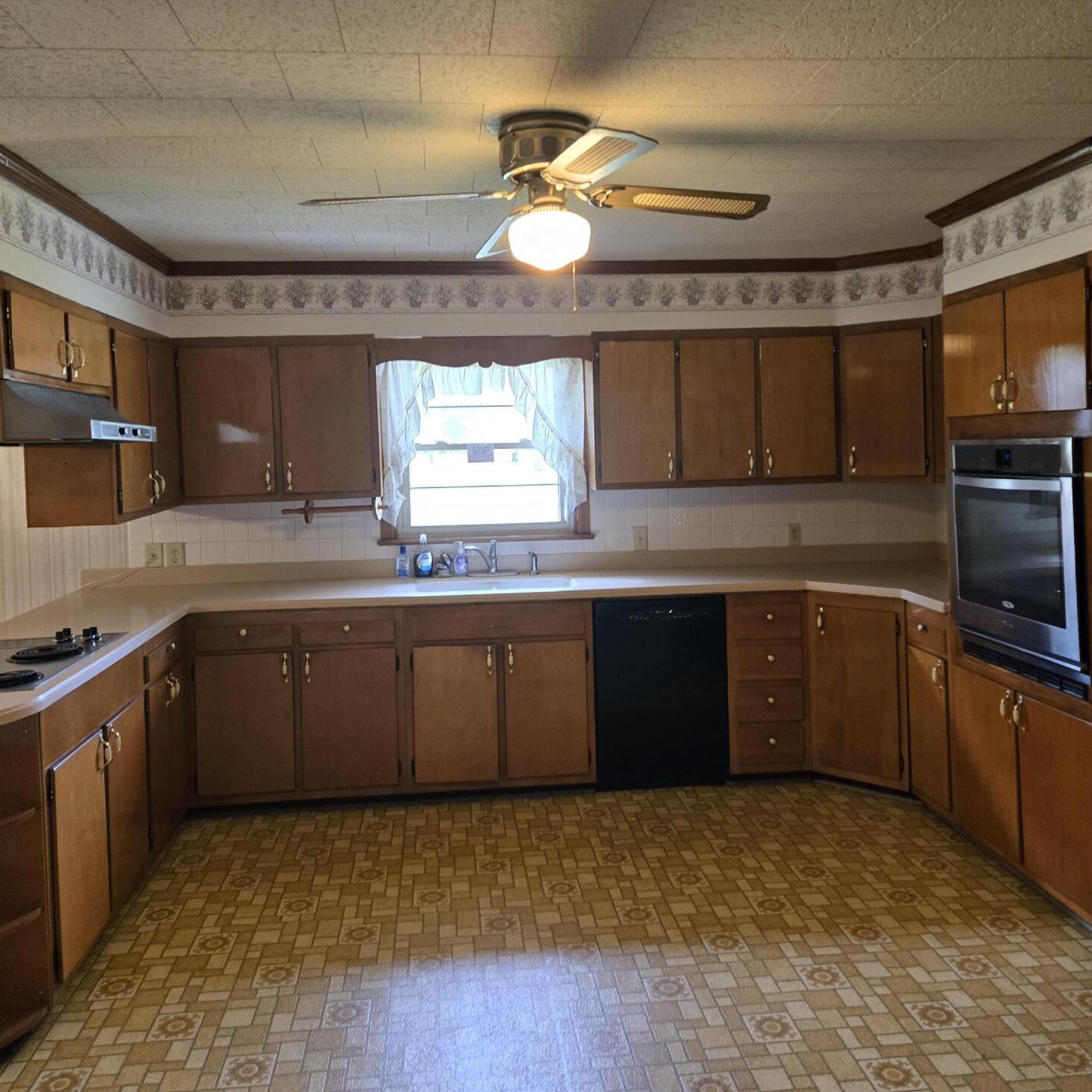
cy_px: 447
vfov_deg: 56.9
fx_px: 999
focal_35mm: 28
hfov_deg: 57.3
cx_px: 561
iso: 500
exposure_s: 1/120
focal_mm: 5.4
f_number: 1.8
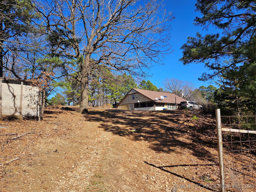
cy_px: 96
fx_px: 170
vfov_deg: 58.9
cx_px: 128
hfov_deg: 73.9
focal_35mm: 23
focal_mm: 5.4
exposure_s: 1/2000
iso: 32
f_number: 1.8
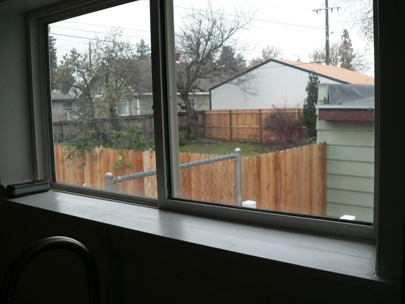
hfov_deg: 51.3
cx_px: 202
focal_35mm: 36
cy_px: 152
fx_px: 421
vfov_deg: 39.7
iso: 150
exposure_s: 1/60
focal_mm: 6
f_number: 2.8
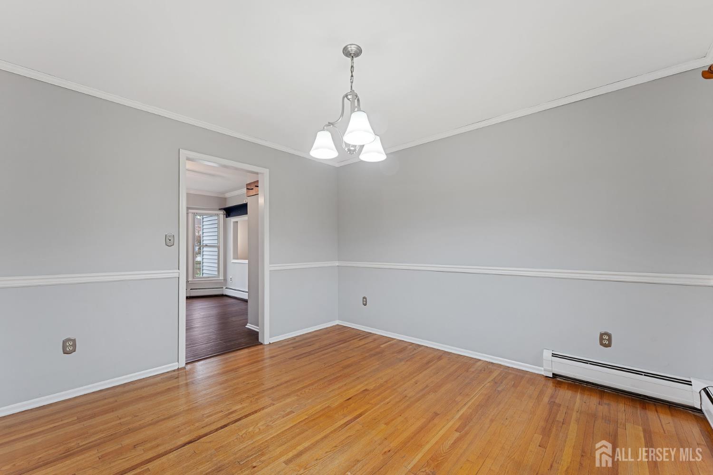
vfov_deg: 81.2
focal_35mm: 14
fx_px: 277
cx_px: 356
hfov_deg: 104.3
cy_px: 238
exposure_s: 1/2.5
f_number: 9
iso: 400
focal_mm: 14
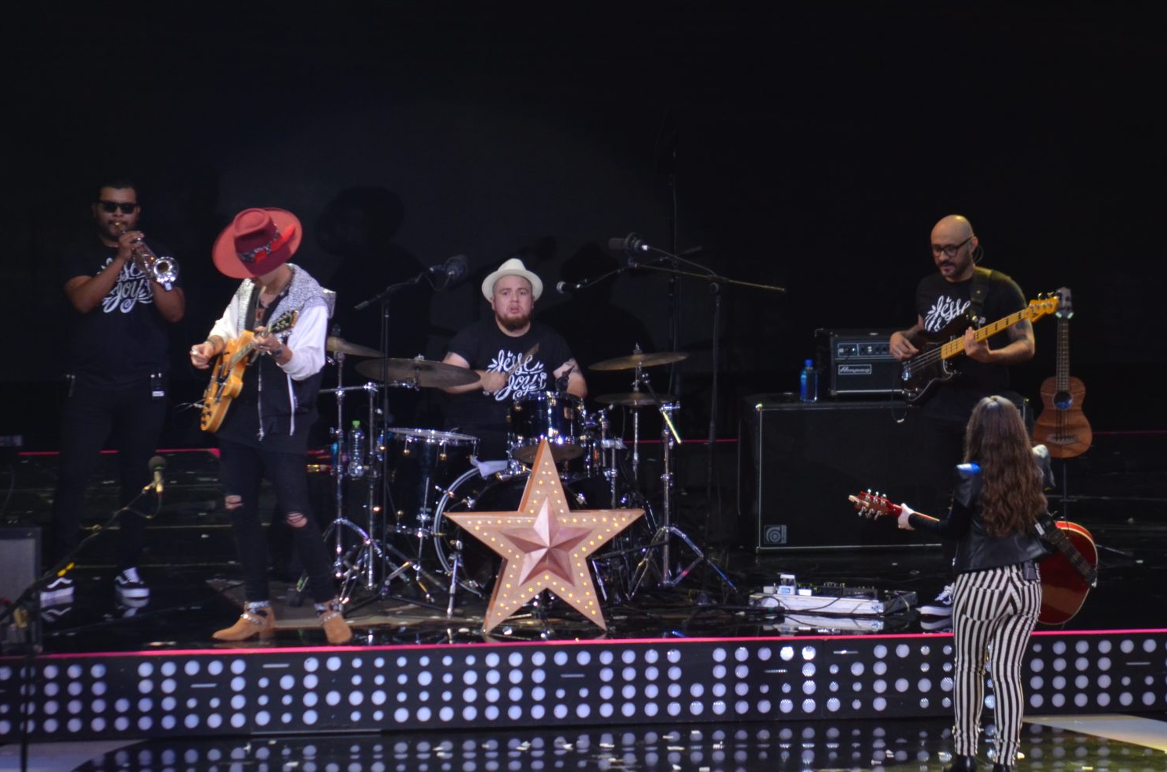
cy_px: 499
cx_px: 629
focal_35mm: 412
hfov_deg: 5.0
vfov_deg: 3.3
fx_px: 13326
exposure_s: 1/125
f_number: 5.6
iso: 800
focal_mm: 200
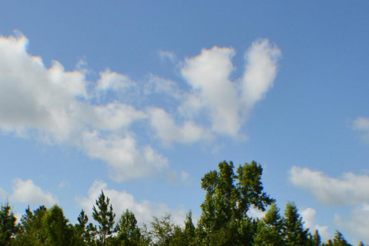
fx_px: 840
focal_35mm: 82
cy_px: 236
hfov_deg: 24.8
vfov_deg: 16.3
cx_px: 175
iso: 400
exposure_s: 1/400
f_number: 11
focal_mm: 26
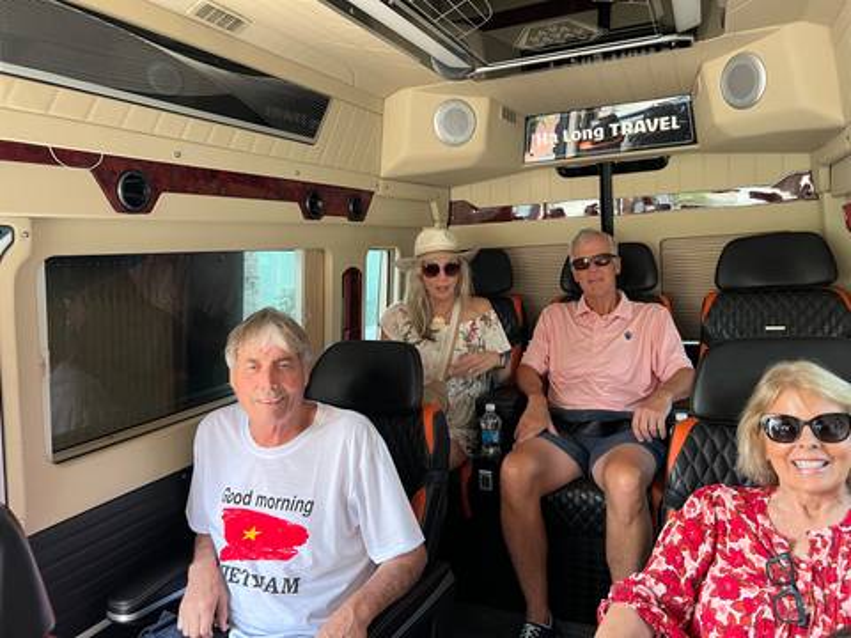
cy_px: 319
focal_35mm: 26
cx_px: 426
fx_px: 639
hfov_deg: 67.3
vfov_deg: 53.1
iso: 125
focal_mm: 5.7
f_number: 1.5
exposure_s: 1/93
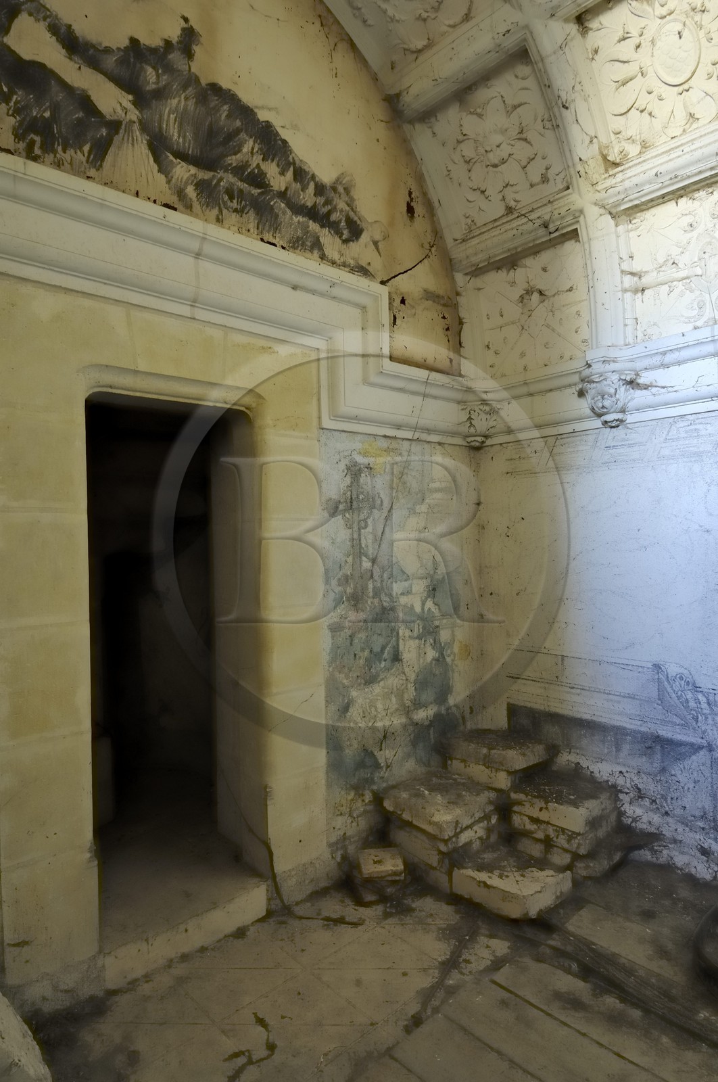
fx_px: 585
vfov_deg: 85.5
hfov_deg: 63.1
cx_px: 359
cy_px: 541
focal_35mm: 20
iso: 100
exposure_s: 10
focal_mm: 13
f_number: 8
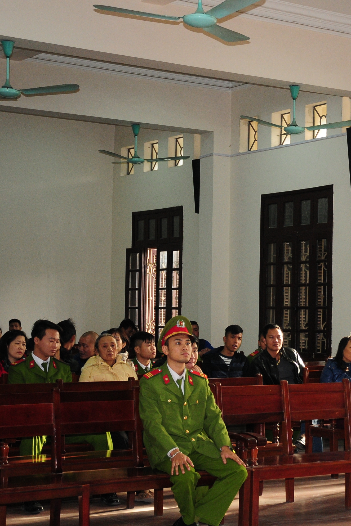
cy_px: 262
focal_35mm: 86
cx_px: 371
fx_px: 1257
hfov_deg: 15.5
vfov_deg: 23.6
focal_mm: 38
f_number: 4.2
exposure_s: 1/200
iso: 800
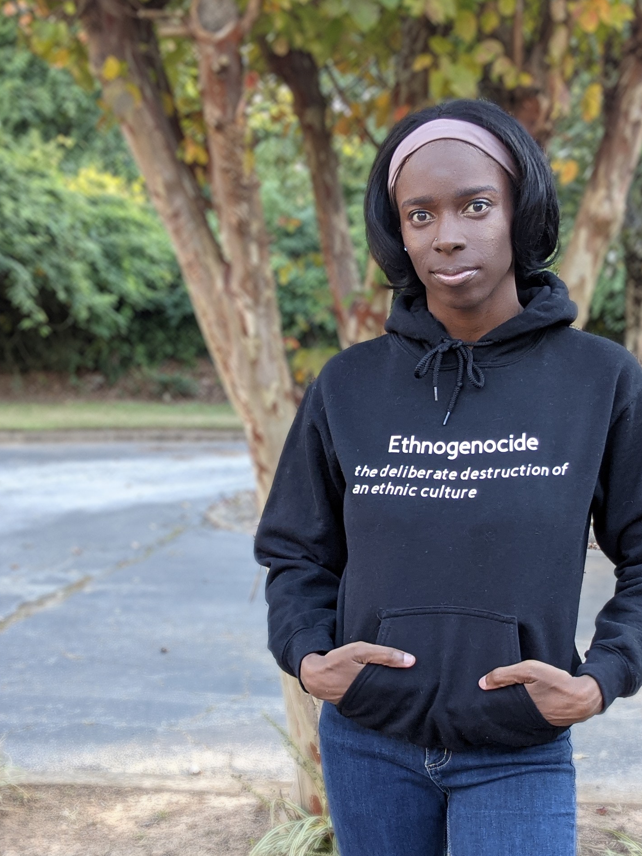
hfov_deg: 30.1
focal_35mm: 48
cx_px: 422
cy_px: 553
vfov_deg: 39.3
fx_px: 1187
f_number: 1.8
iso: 86
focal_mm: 2.97
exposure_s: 1/123
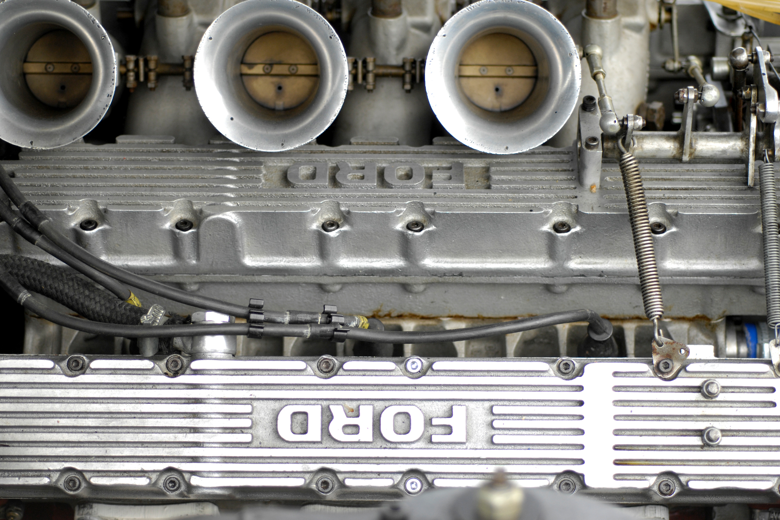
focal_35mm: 90
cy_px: 260
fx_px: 1950
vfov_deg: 15.2
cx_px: 390
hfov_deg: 22.6
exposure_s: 1/320
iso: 250
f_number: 2.8
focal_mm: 60
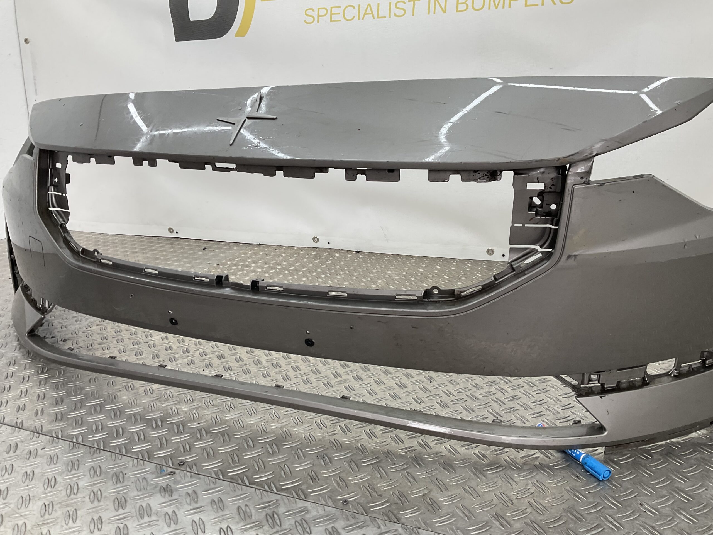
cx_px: 356
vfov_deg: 48.2
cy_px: 268
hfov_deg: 61.7
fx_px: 597
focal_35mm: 29
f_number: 1.8
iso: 25
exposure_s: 1/120
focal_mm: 3
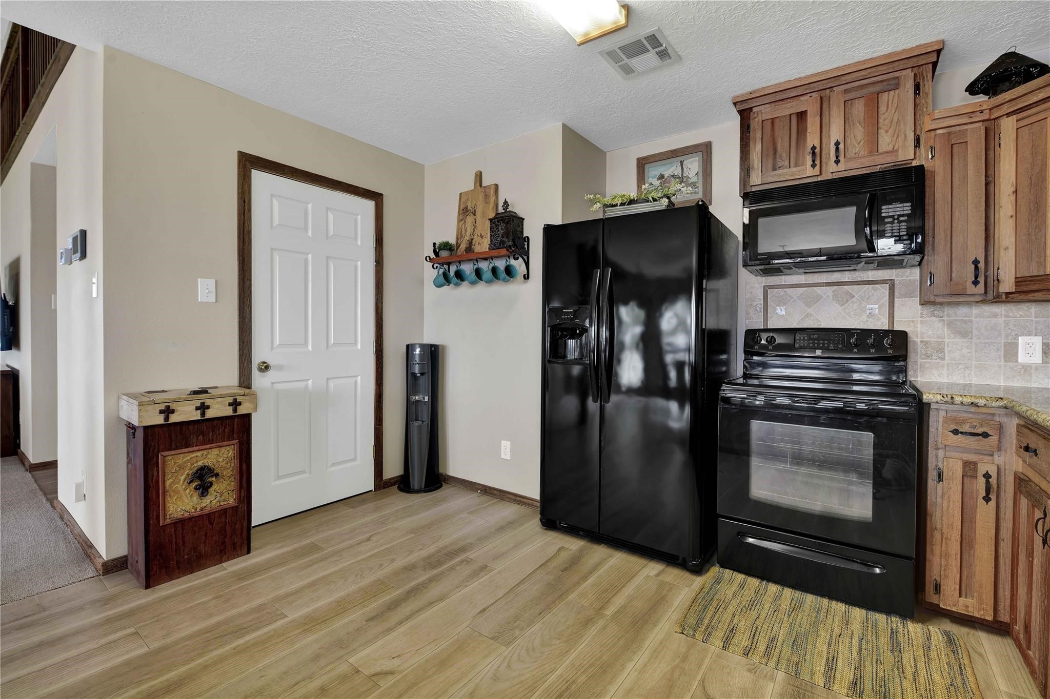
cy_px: 350
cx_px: 525
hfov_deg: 100.4
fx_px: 437
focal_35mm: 15
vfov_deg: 77.3
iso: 100
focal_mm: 15
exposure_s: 1/3.33
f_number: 8
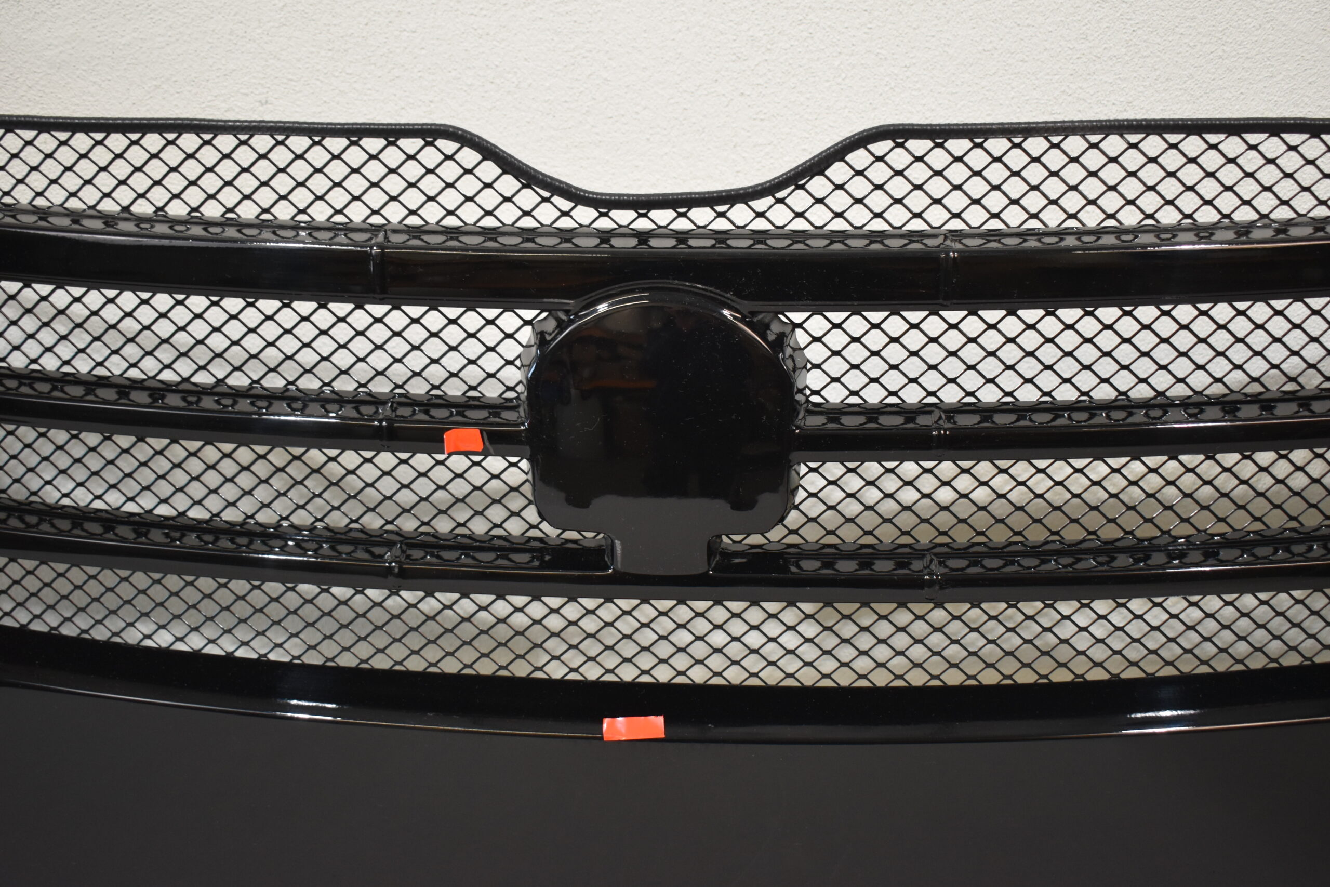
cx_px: 665
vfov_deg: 30.9
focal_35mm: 44
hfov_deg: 45.0
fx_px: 1607
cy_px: 444
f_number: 4.2
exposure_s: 1/125
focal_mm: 29
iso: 800
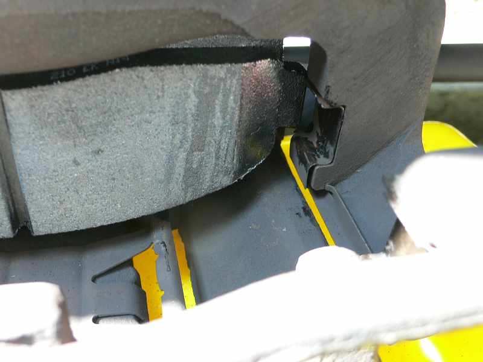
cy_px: 181
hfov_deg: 54.0
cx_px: 242
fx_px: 474
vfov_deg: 41.8
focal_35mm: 34
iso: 125
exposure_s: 1/30
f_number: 2.8
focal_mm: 6.3
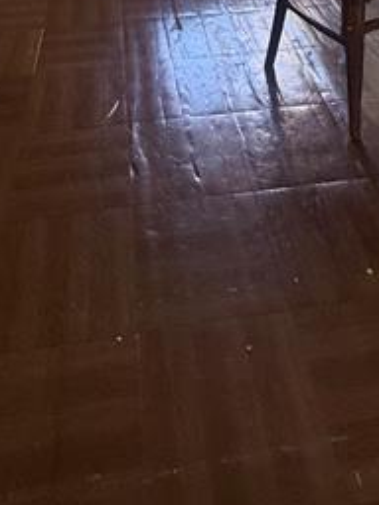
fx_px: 613
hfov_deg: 34.3
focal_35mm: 42
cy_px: -221
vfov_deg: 30.0
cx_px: 189
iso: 160
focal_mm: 2.22
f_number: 2.2
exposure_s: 1/99
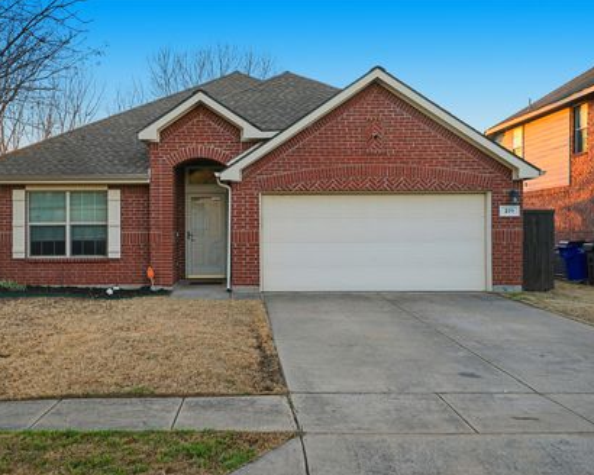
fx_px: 703
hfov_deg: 45.6
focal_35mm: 40
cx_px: 240
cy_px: 240
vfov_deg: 37.3
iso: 100
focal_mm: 35
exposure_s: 1/125
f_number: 8
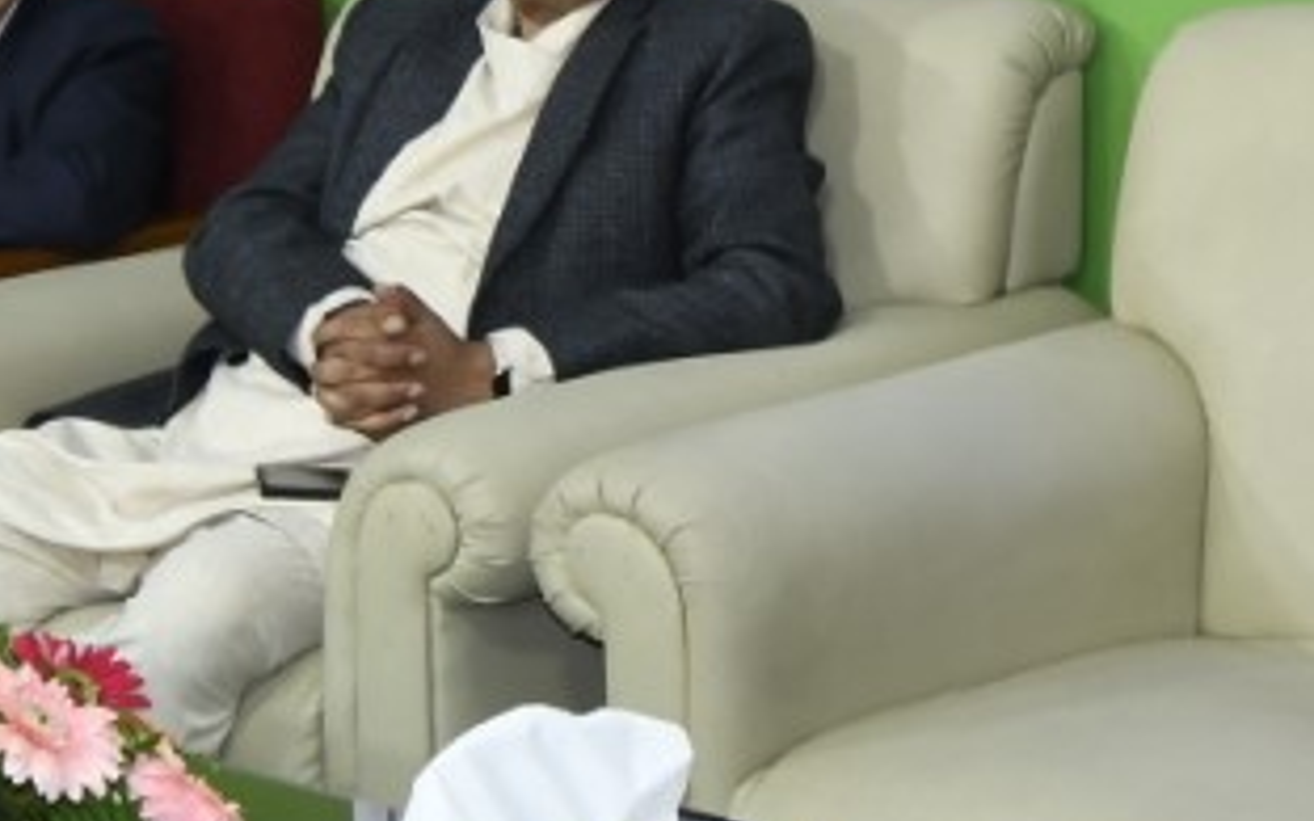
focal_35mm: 113
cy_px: 76
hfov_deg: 18.4
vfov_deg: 11.5
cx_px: 522
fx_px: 4047
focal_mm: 20
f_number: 5.6
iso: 800
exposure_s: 1/40
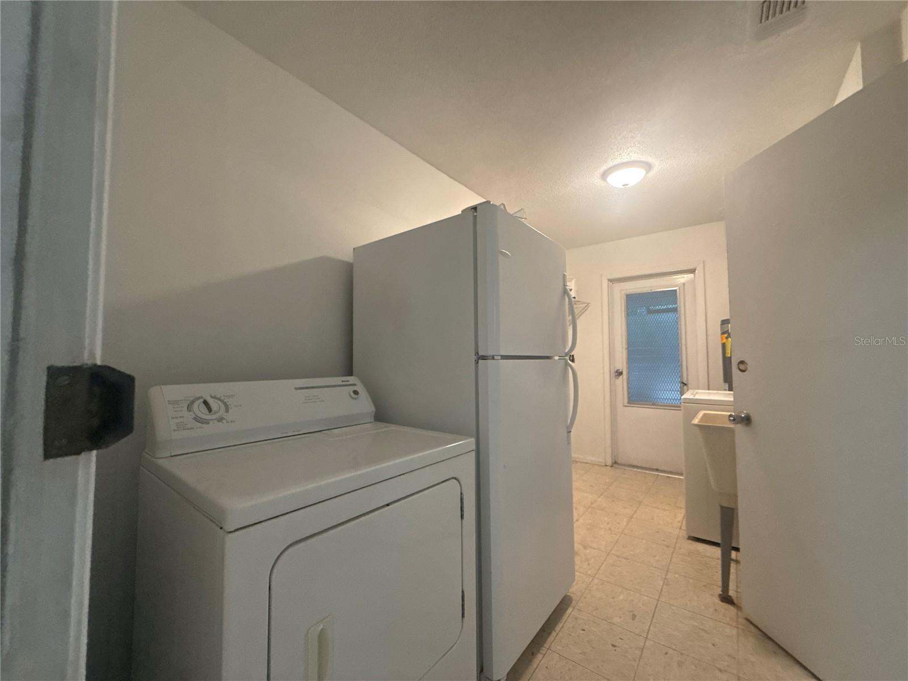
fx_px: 367
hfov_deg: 102.1
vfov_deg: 85.7
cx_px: 454
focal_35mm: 14
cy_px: 340
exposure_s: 1/60
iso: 320
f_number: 2.2
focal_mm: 2.22
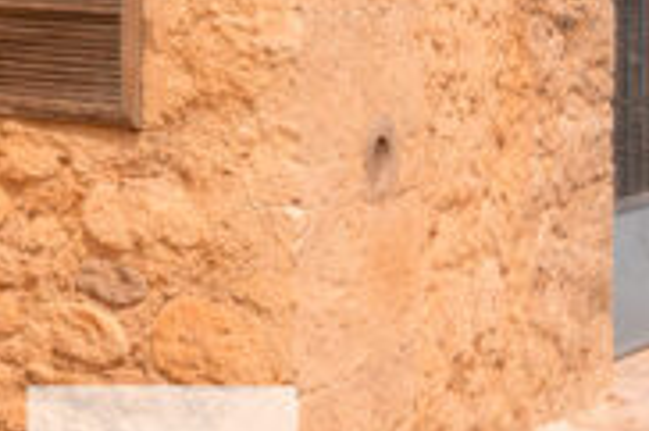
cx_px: 162
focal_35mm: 45
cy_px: -114
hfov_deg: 42.3
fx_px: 811
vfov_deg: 25.9
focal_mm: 1.65
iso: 140
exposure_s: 1/50
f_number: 2.2
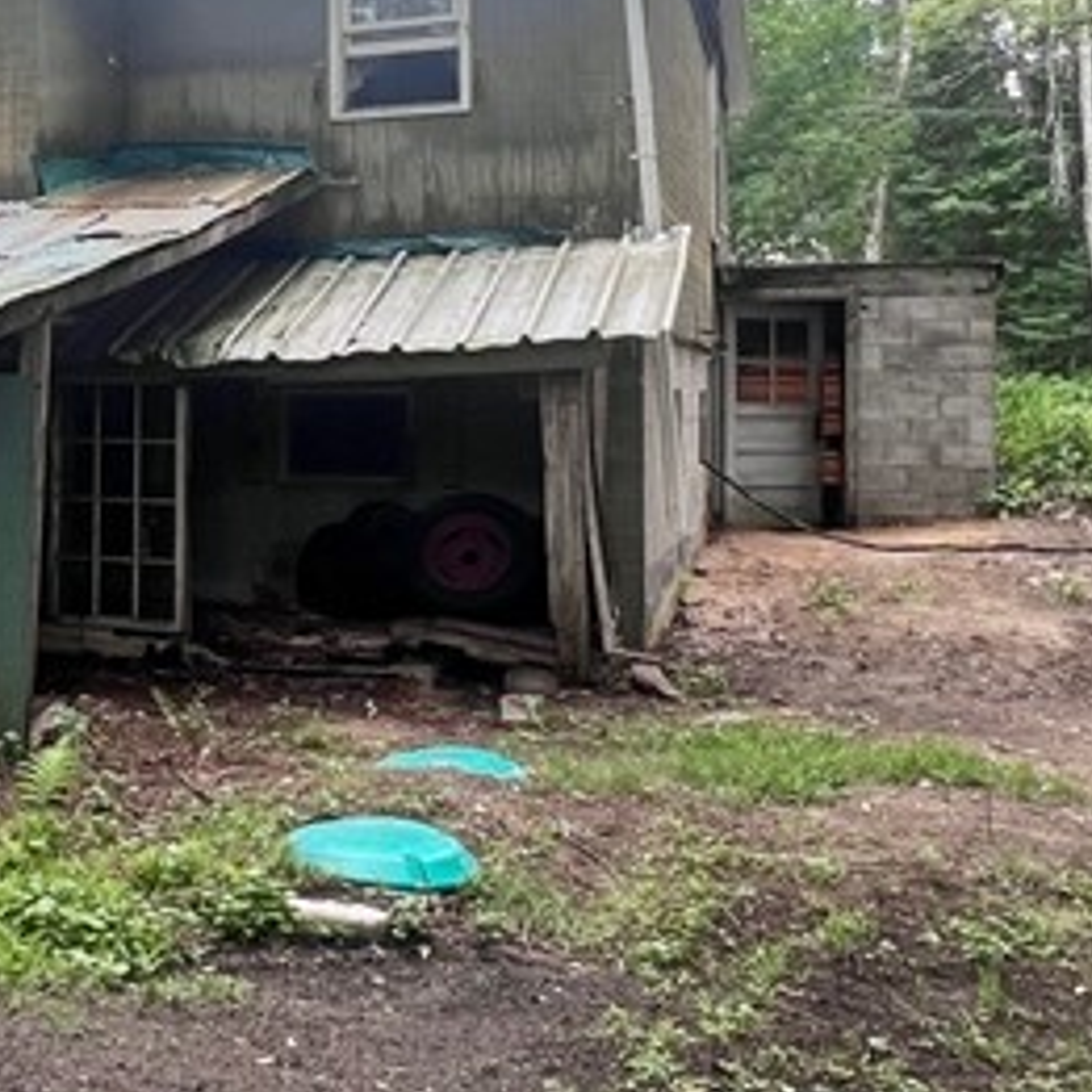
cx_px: -25
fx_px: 1606
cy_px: 360
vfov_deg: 37.1
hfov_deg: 33.9
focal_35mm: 45
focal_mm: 1.57
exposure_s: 1/314
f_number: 1.8
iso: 32
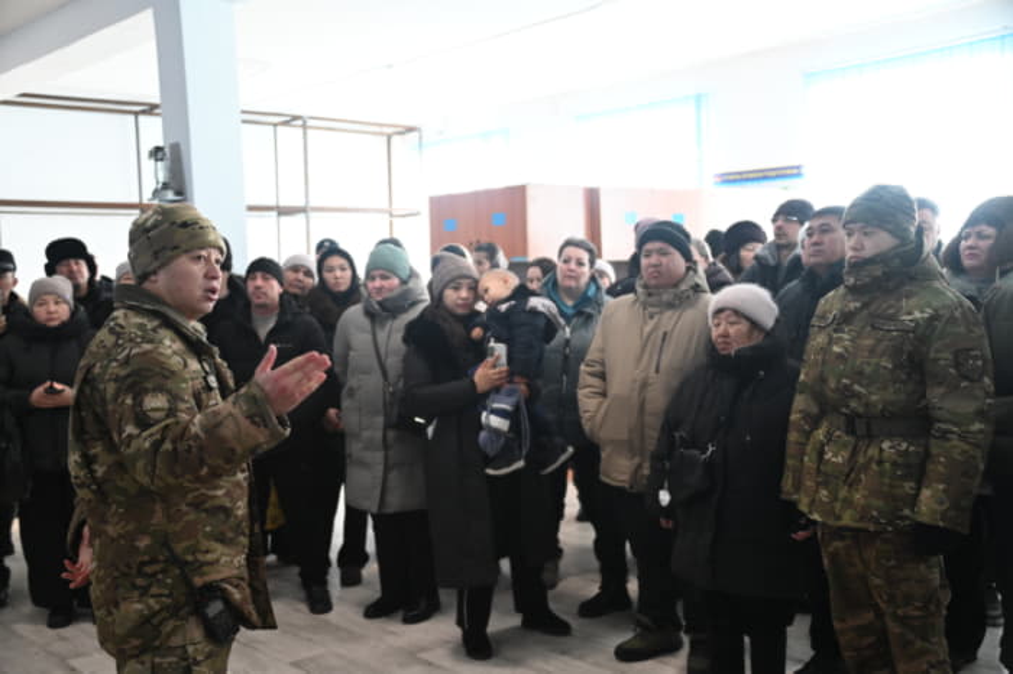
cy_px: 337
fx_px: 1125
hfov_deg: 48.5
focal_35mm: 40
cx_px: 506
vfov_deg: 33.4
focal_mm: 40
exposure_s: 1/125
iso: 2000
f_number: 4
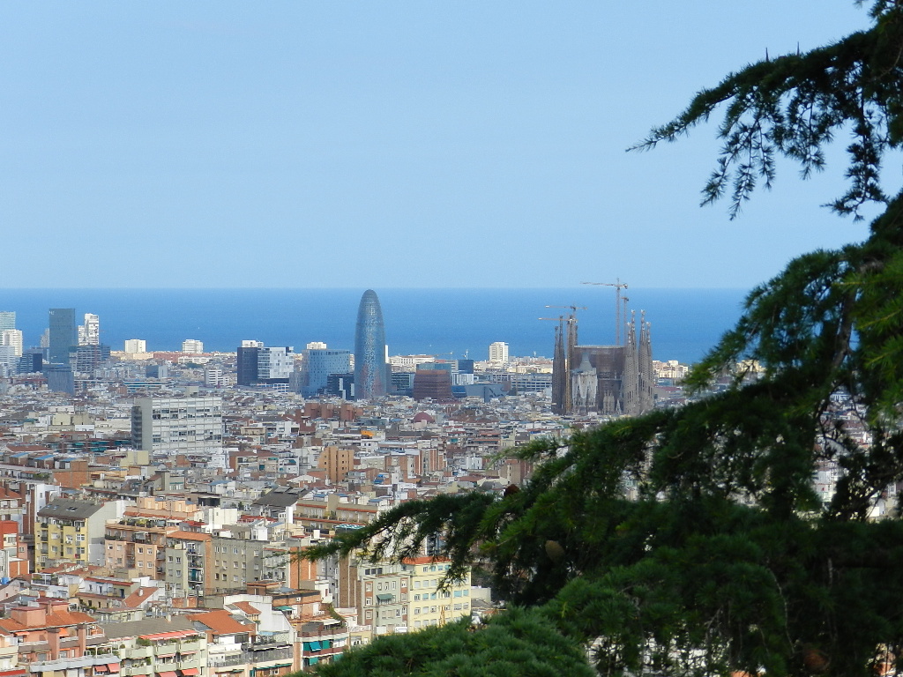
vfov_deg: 11.4
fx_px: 3391
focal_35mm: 130
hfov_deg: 15.2
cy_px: 338
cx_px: 452
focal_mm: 23.1
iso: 160
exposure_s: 1/800
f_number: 5
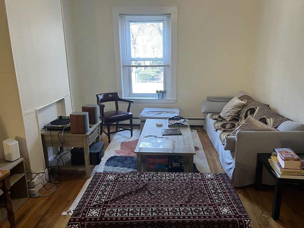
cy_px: 110
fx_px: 237
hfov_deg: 65.3
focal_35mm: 27
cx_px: 156
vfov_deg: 51.4
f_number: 1.5
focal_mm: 5.7
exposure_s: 1/60
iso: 160
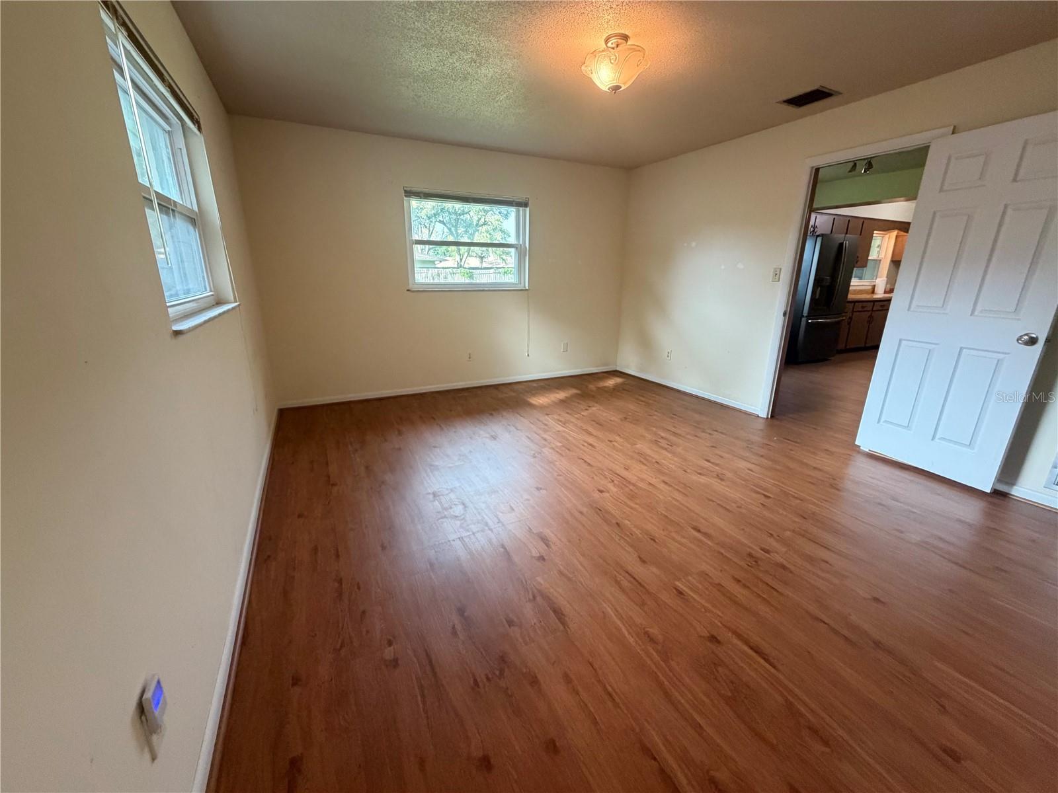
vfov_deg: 85.7
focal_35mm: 14
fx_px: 428
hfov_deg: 102.1
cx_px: 529
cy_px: 396
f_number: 2.2
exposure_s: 1/60
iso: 400
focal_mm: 2.22
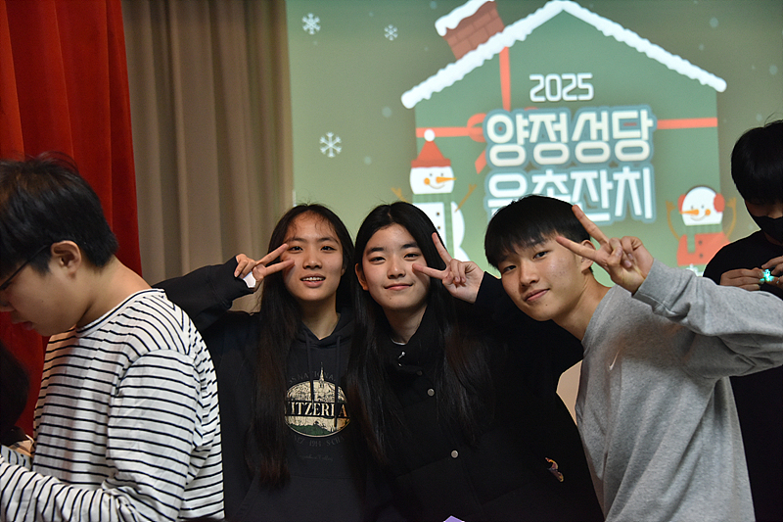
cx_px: 392
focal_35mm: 85
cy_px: 261
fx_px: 1848
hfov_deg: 23.9
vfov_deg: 16.1
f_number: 5.6
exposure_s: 1/125
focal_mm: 85
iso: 2800
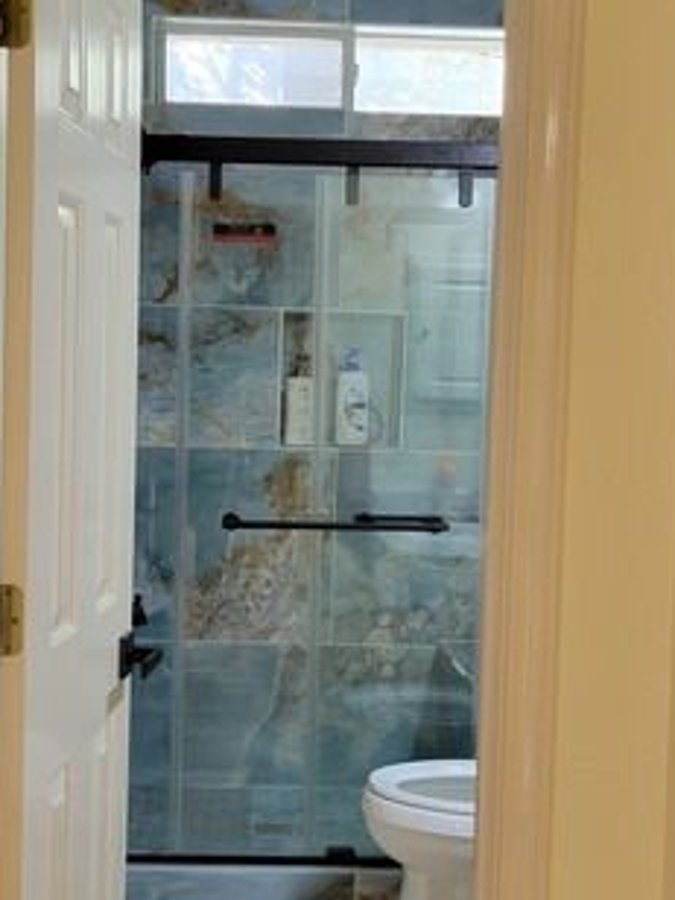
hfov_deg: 26.9
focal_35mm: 54
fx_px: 1404
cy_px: 438
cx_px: 245
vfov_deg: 35.5
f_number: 1.8
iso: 200
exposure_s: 1/40
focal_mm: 5.4
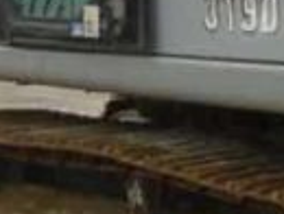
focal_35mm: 160
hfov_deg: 12.3
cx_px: 205
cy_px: 31
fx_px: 1315
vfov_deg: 9.3
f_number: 3.2
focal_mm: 4.6
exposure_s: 1/250
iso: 100
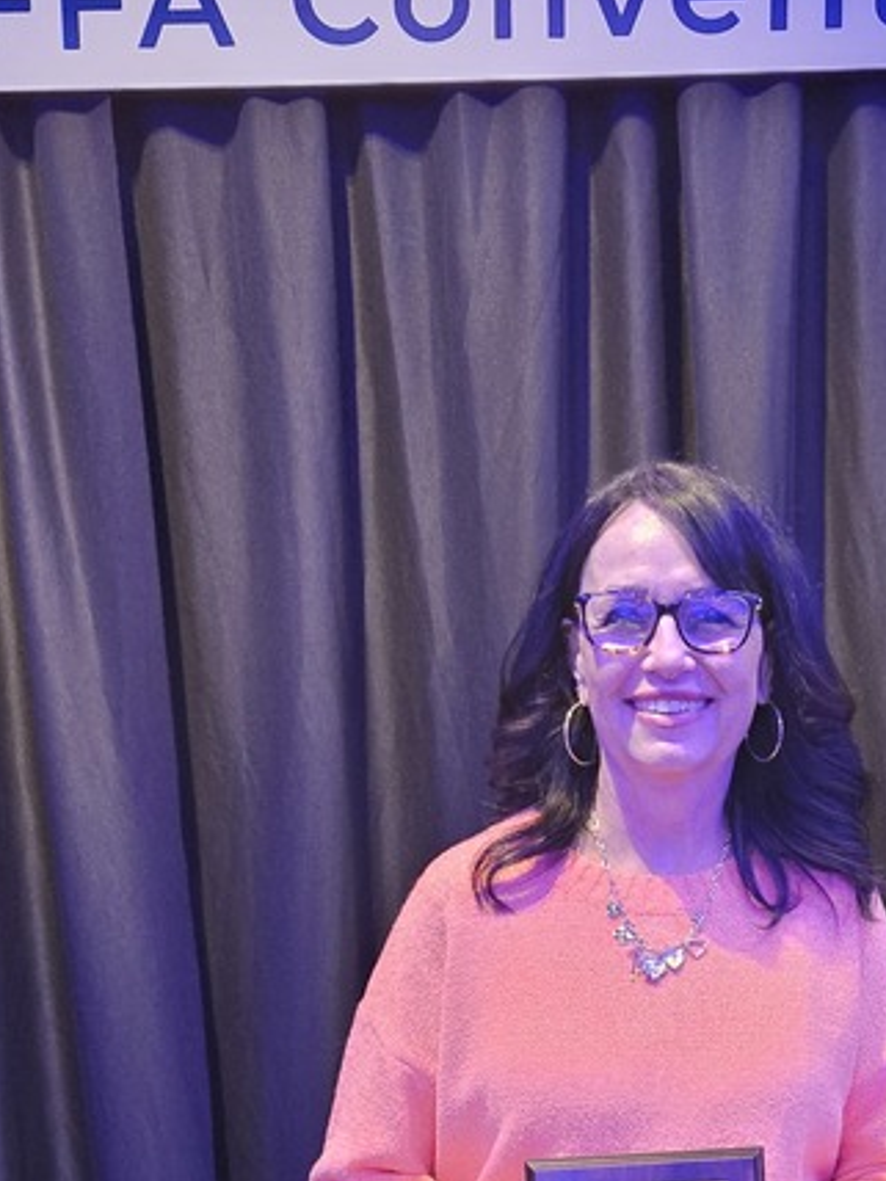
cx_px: 651
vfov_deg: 33.1
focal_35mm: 55
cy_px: 1071
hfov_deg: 26.3
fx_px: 1877
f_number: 1.8
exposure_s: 1/40
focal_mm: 5.4
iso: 500
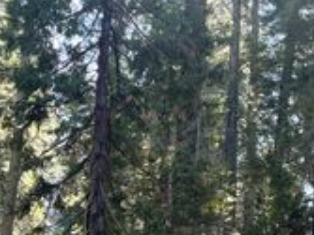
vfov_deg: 18.0
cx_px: 190
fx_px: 680
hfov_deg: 26.0
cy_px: 328
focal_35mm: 75
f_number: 1.6
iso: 32
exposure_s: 1/244
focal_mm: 5.1
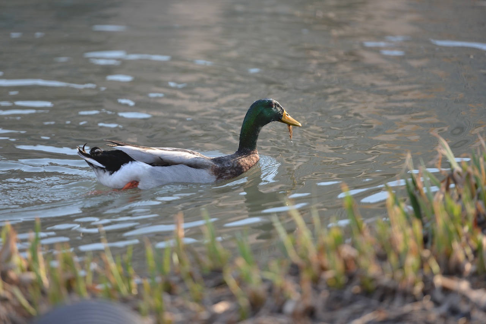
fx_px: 2700
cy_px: 162
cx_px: 243
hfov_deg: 10.3
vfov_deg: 6.9
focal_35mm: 200
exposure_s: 1/500
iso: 200
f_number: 2.8
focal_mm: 200
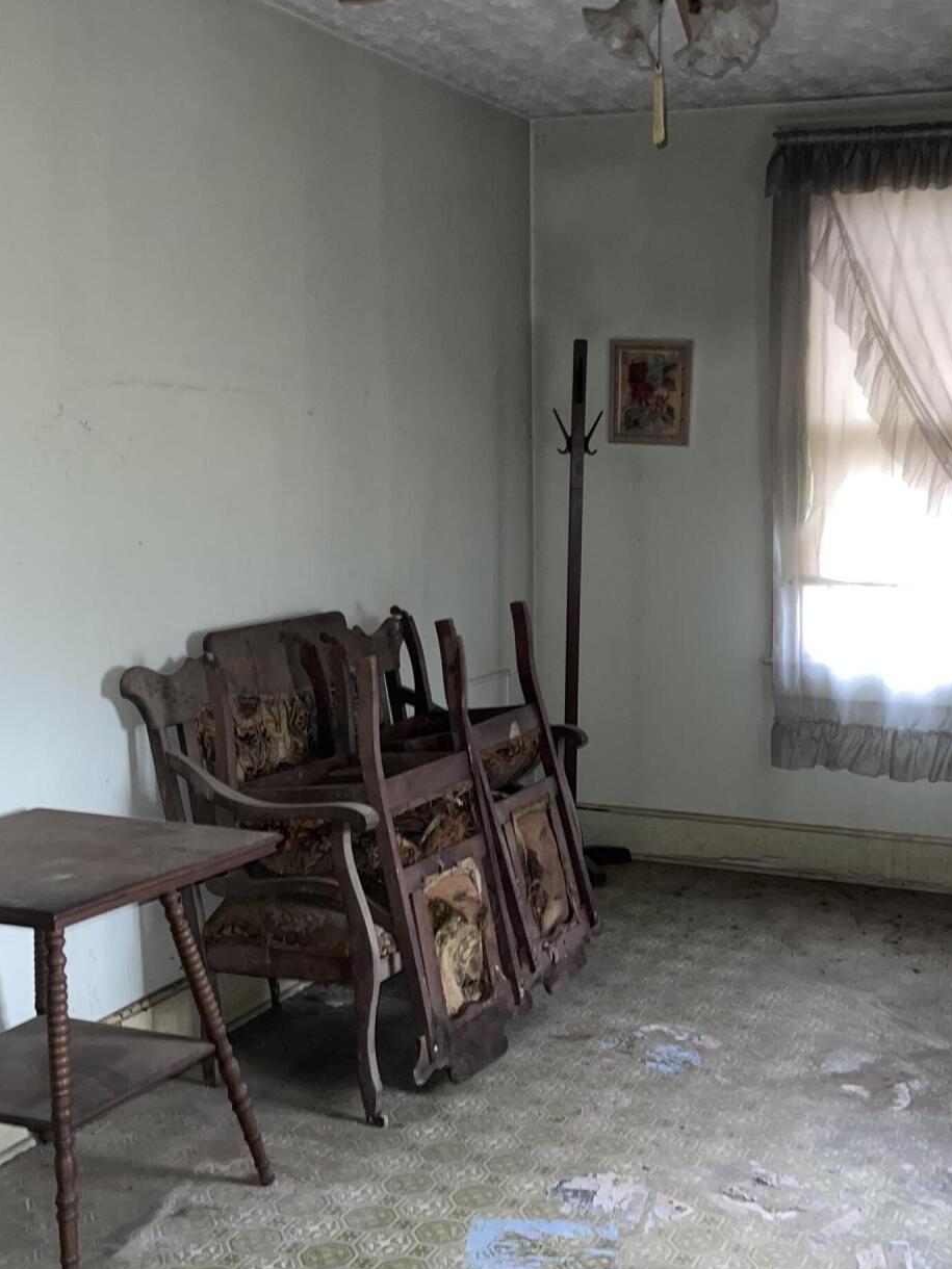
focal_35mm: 41
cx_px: 646
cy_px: 716
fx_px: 1503
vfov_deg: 45.7
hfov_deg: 34.8
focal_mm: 5.1
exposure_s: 1/10
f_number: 1.6
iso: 125
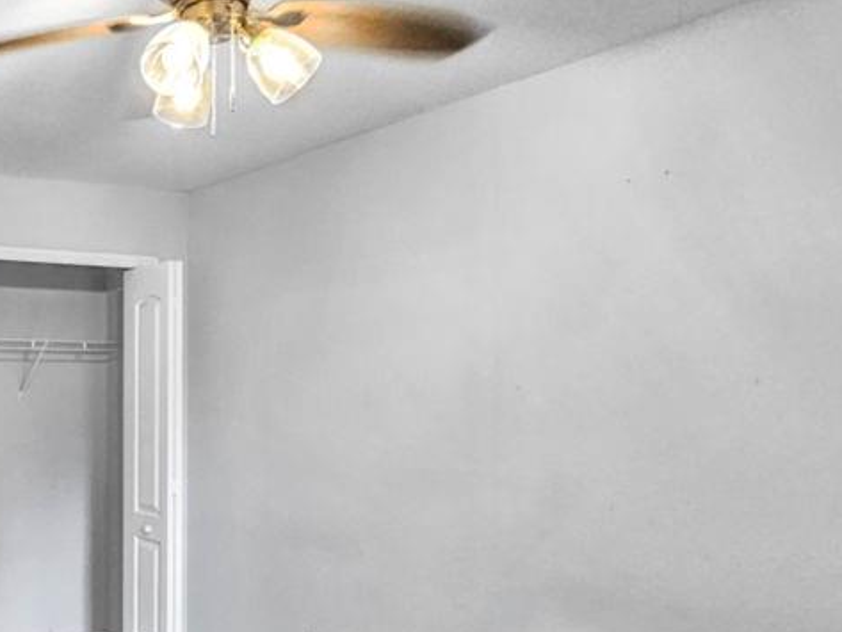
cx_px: -39
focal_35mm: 33
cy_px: 401
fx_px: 803
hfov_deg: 44.9
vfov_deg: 42.6
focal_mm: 2.2
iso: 160
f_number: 2.2
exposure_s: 1/60
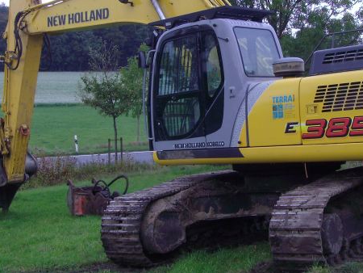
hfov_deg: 24.3
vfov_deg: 18.4
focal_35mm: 80
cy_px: 112
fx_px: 839
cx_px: 231
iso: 64
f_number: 5.18
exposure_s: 1/127
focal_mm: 7.6
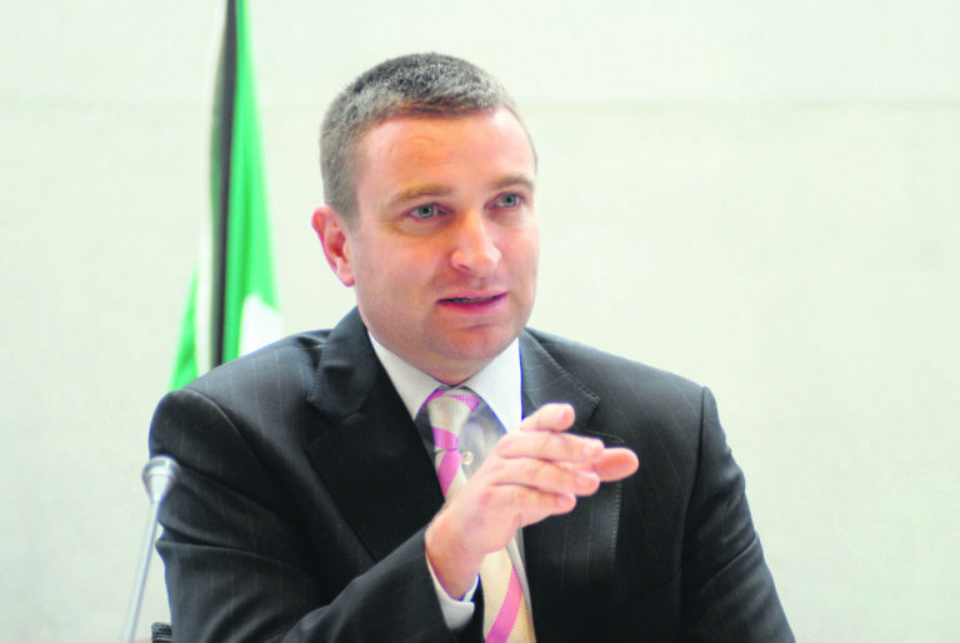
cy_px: 322
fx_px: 3404
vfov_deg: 10.8
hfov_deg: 16.1
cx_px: 480
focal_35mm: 128
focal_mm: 85
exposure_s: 1/30
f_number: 4
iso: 400
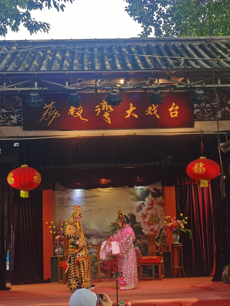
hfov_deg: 24.8
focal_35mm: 59
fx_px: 523
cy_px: 153
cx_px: 115
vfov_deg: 32.7
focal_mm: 5.56
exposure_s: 1/400
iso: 50
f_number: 1.6
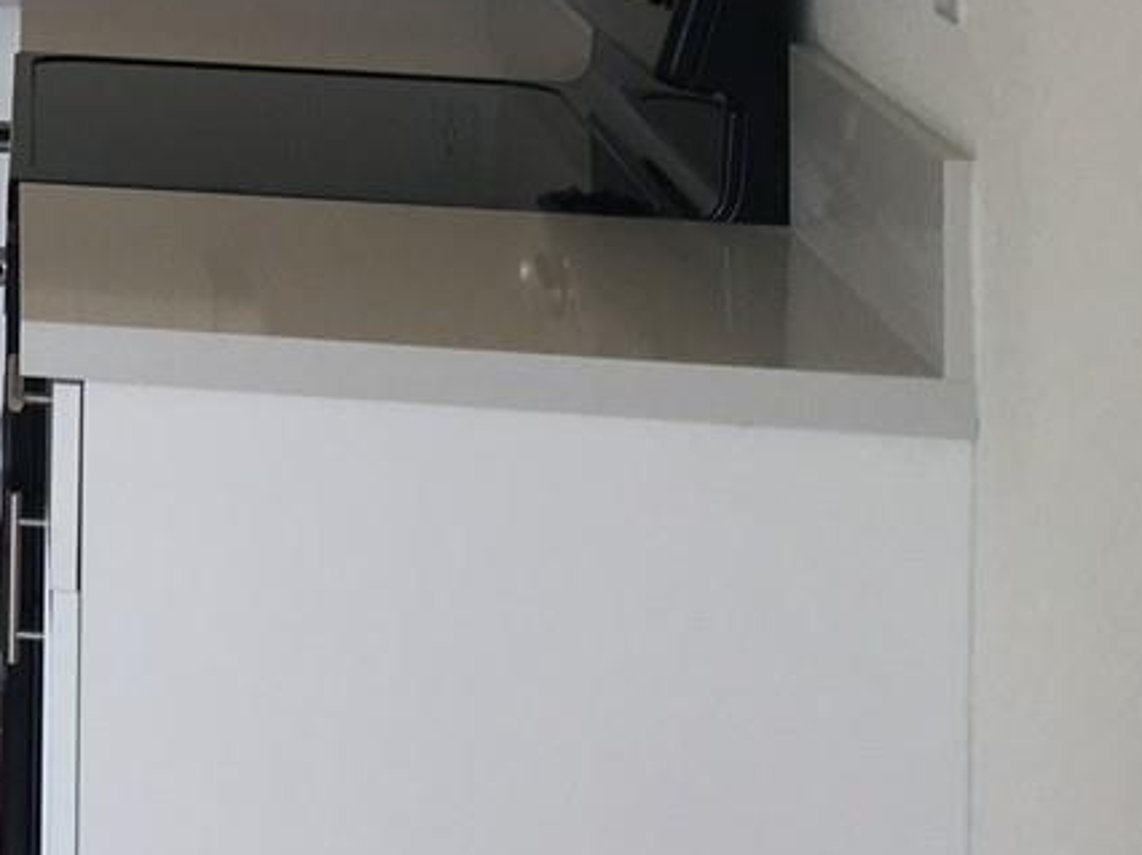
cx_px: -662
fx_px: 3594
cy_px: -482
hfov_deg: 16.2
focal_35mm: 109
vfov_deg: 12.8
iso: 25
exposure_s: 1/163
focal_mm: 4.15
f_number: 2.2
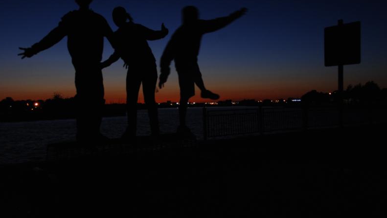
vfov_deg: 33.7
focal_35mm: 35
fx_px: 359
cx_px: 192
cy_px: 95
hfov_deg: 56.6
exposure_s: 1/5
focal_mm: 22
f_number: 4.5
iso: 400
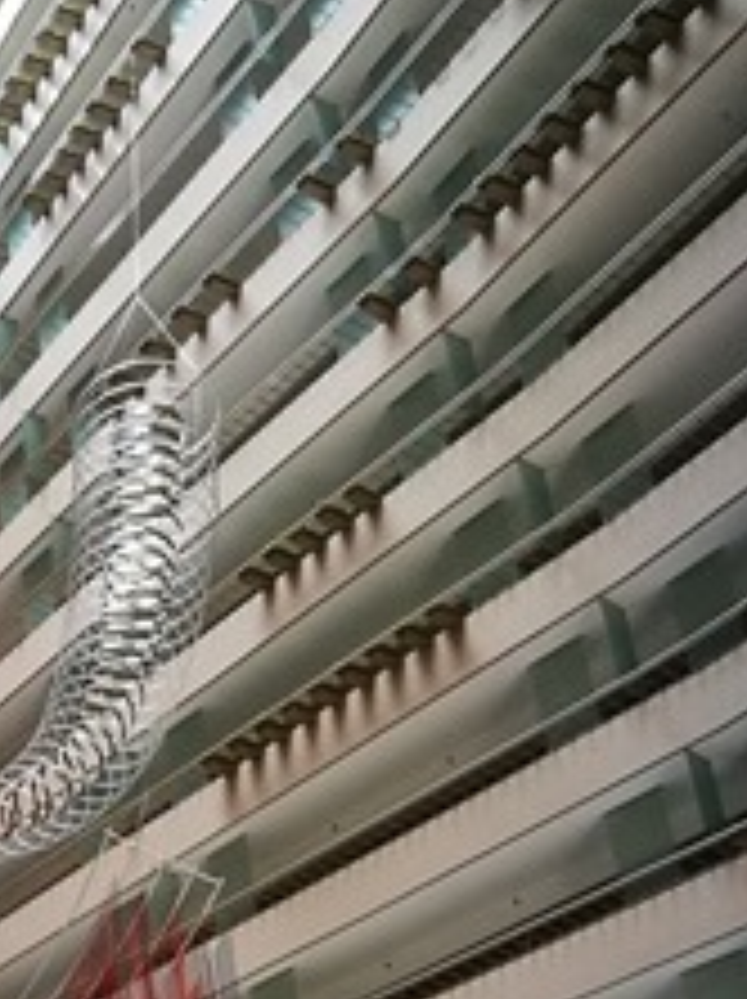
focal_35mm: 73
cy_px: 963
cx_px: -252
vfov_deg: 25.6
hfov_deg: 18.6
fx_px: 2104
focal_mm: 4.5
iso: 250
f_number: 2.2
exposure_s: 1/33.3
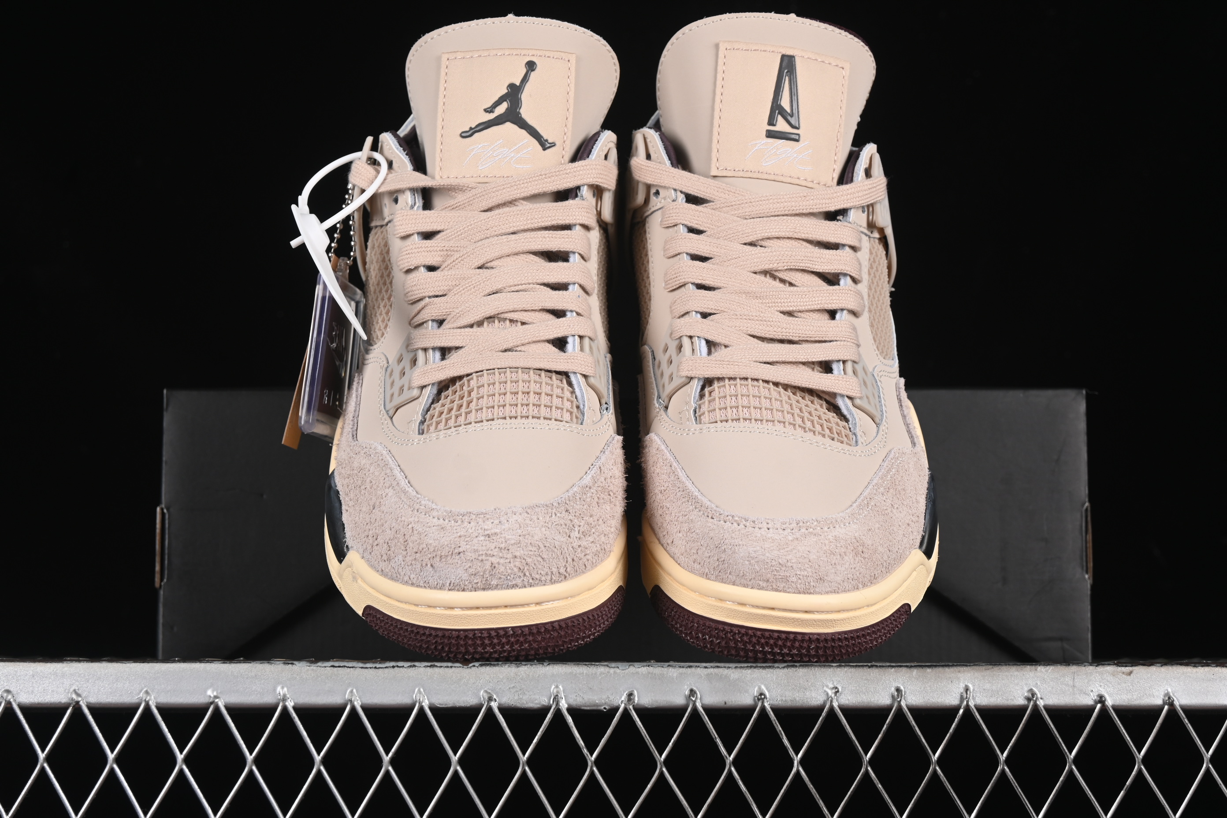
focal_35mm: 75
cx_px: 614
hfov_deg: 27.0
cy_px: 409
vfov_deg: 18.2
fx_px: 2556
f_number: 8
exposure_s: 1/80
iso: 160
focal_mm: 50
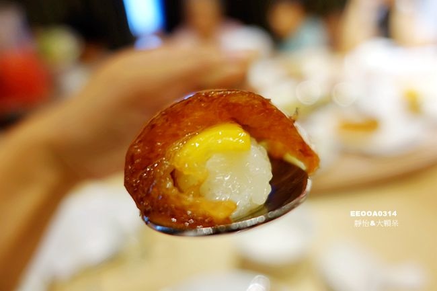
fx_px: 291
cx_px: 218
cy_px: 146
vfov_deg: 53.1
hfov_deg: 73.8
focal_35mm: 24
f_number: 1.8
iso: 160
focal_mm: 8.8
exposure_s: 1/30
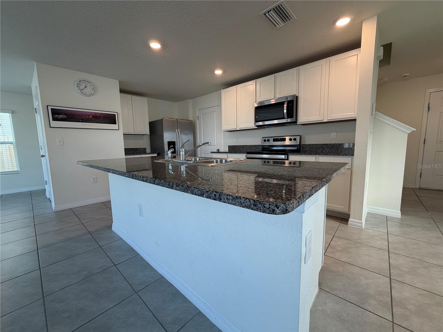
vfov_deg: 85.7
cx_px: 222
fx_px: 179
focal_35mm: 14
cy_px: 166
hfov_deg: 102.1
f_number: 2.2
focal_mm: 2.22
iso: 125
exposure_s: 1/120
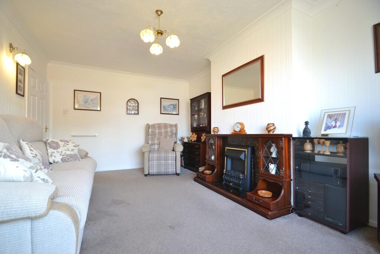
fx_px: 158
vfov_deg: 77.3
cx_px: 190
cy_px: 127
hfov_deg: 100.4
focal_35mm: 15
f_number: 4
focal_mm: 10
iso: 400
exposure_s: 1/60
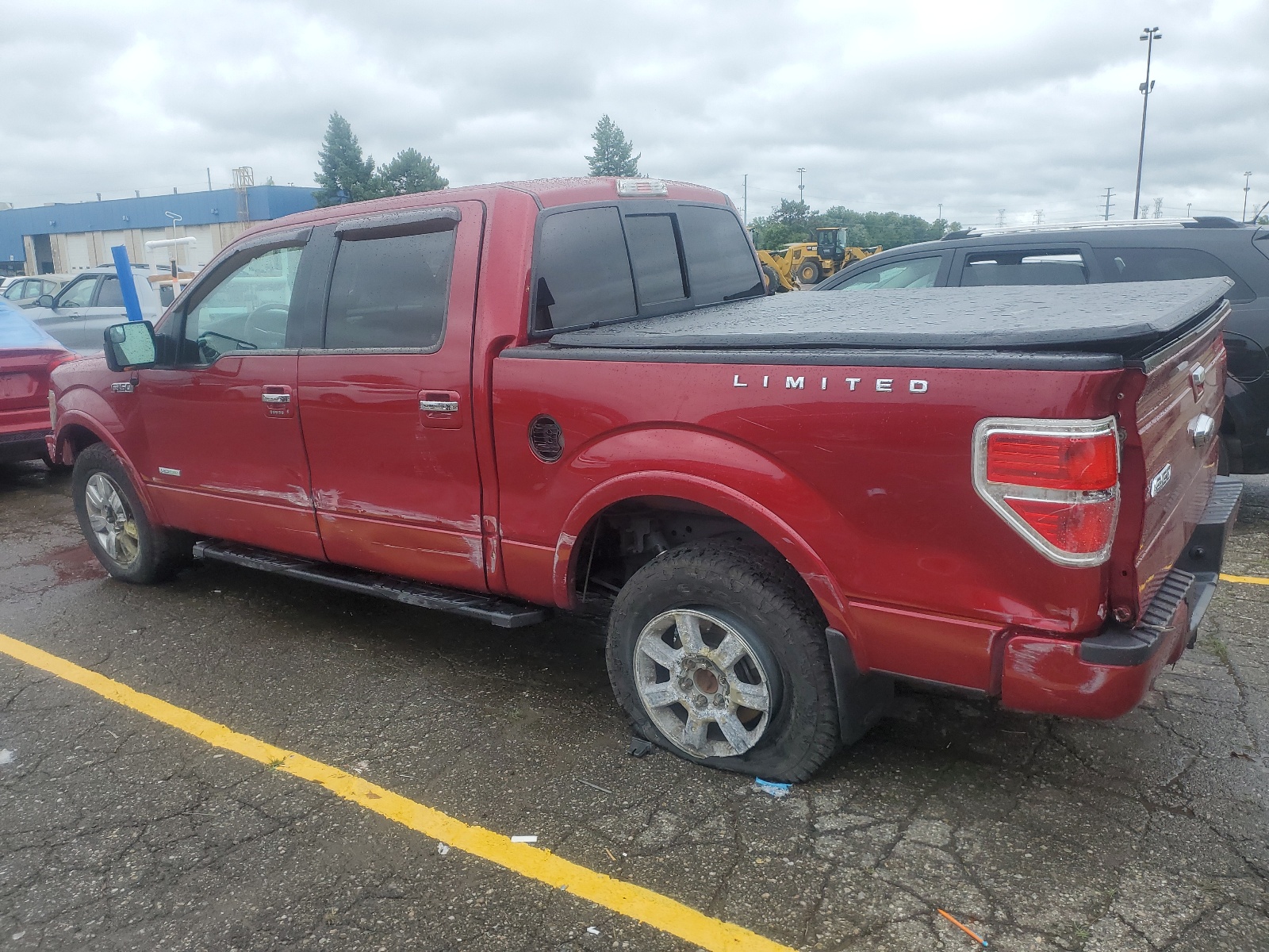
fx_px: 953
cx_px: 634
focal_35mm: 26
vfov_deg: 53.1
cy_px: 476
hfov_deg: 67.3
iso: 50
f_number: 1.5
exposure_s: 1/833
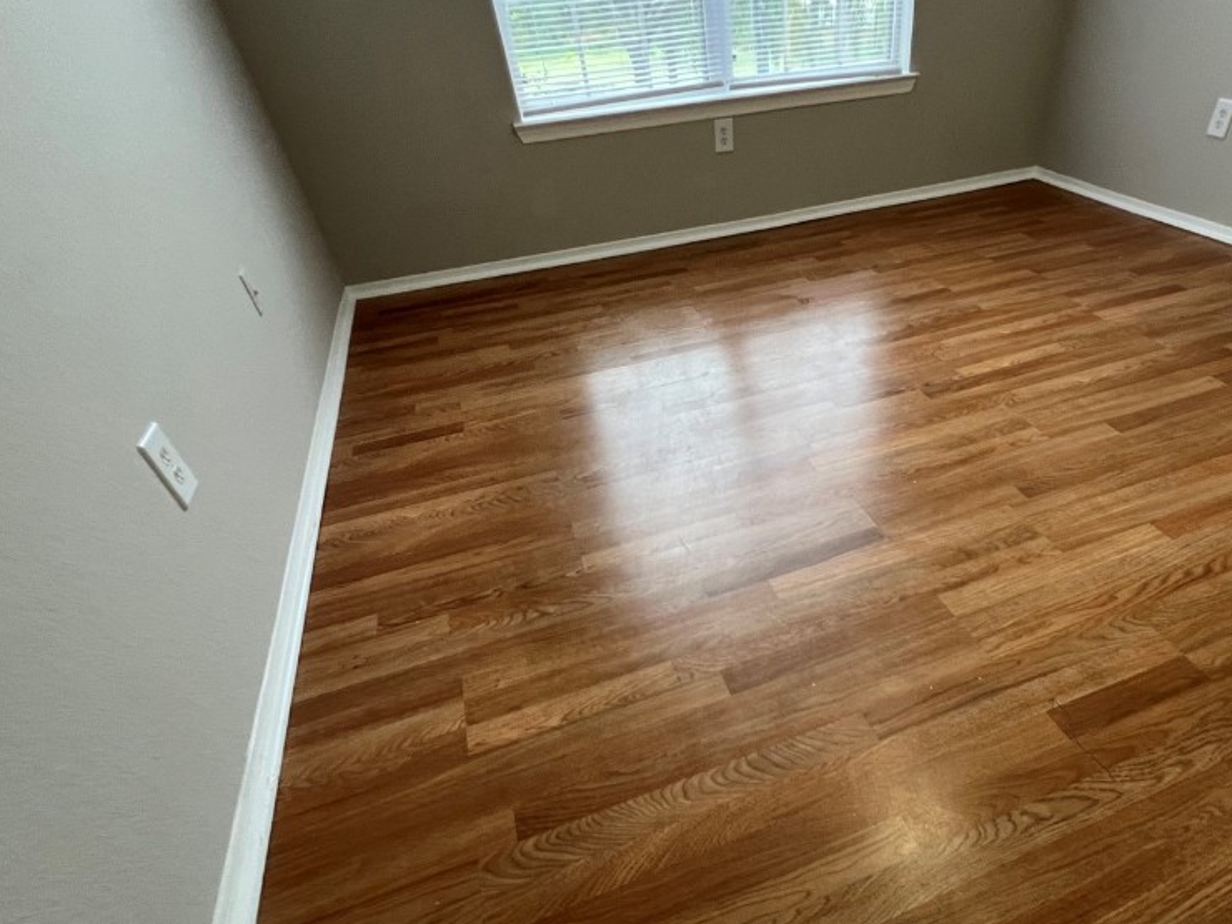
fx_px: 641
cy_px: 536
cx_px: 749
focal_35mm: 18
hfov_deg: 86.5
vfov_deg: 71.1
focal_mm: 1.57
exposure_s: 1/120
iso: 200
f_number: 1.8
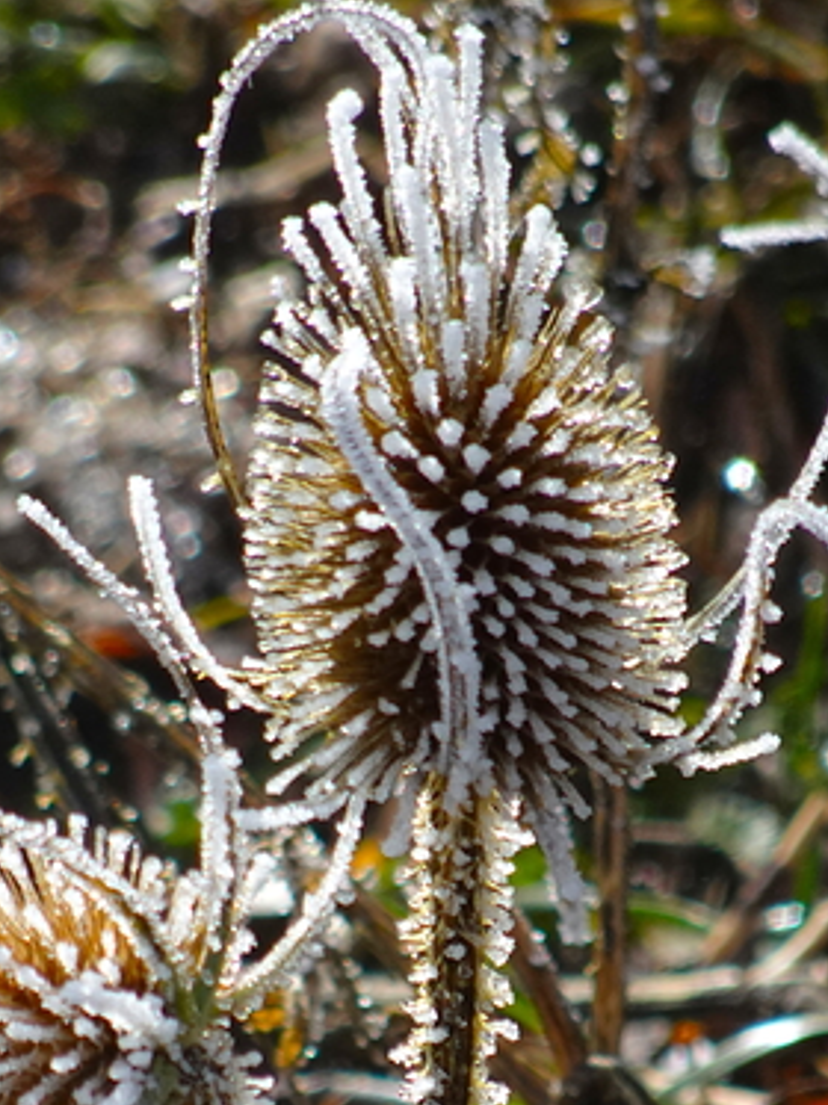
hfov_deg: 1.3
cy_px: 807
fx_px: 36910
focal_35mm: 1156
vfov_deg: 1.7
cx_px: 240
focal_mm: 118
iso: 100
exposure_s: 1/250
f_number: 6.4
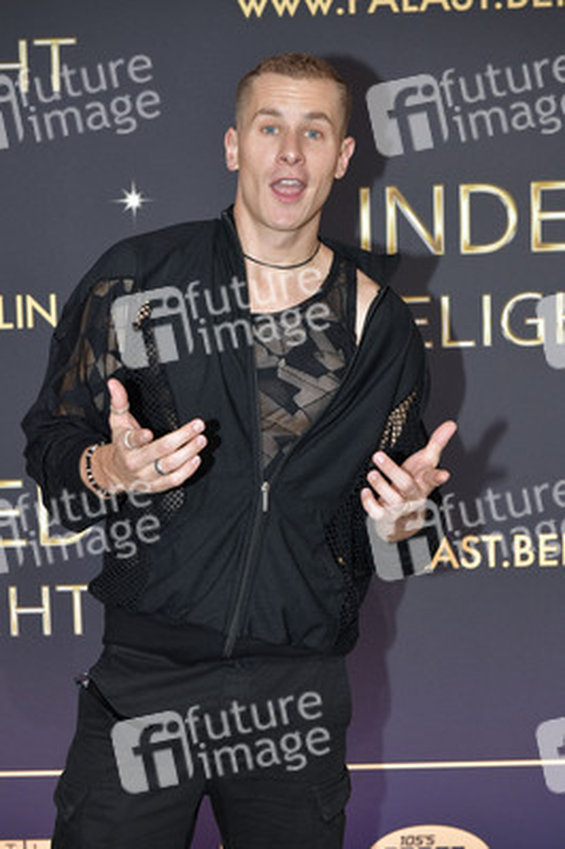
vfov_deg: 33.4
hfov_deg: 22.6
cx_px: 282
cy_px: 424
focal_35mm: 60
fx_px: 1415
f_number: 5.6
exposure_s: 1/200
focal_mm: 60
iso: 1250
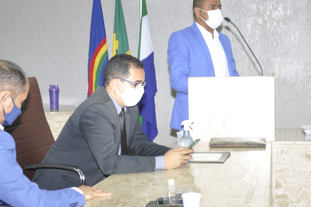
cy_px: 82
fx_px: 699
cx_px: 254
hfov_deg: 24.6
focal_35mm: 81
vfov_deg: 16.8
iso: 400
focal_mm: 32
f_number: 4.8
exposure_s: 1/60
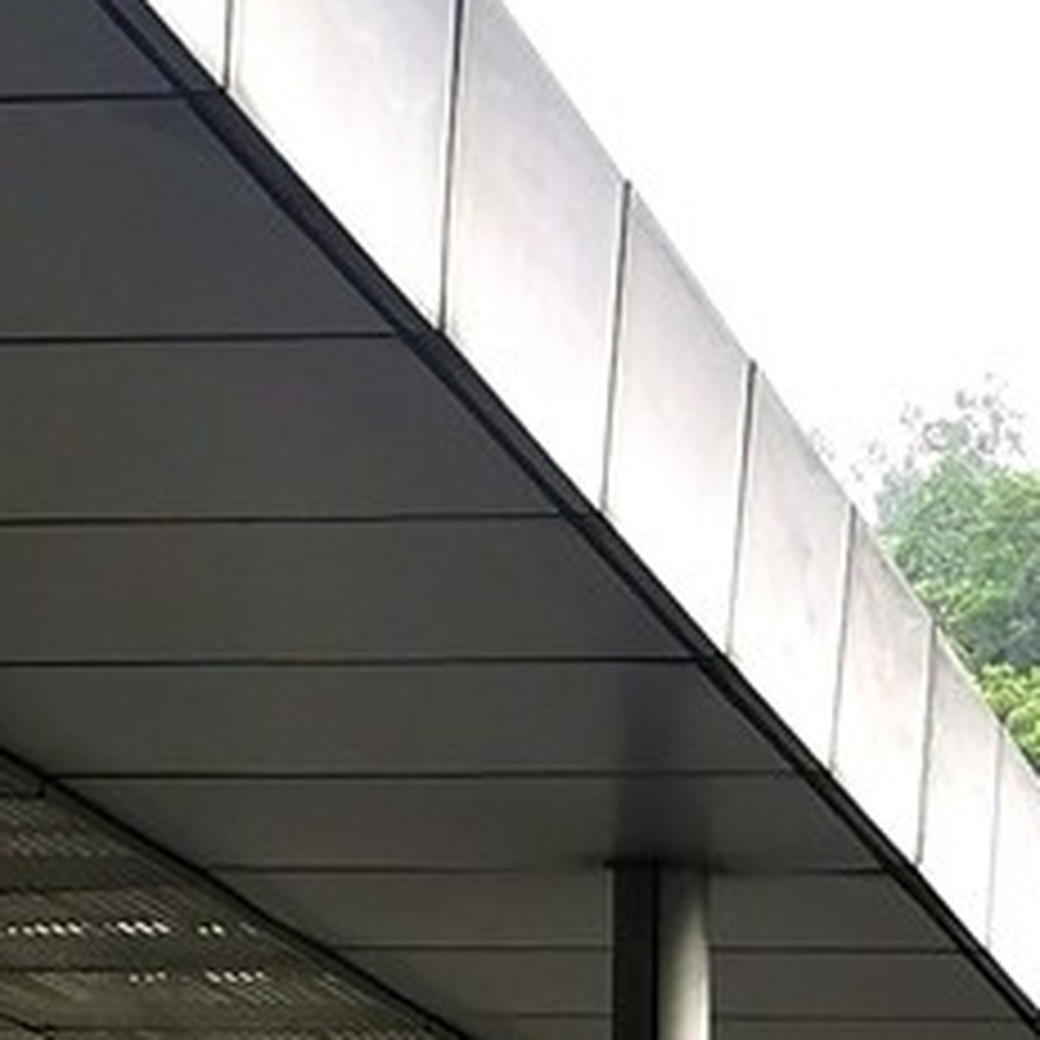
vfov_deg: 10.3
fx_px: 5473
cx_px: 779
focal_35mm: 161
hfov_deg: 10.8
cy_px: 1859
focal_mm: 5.58
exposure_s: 1/756
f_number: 1.8
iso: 50
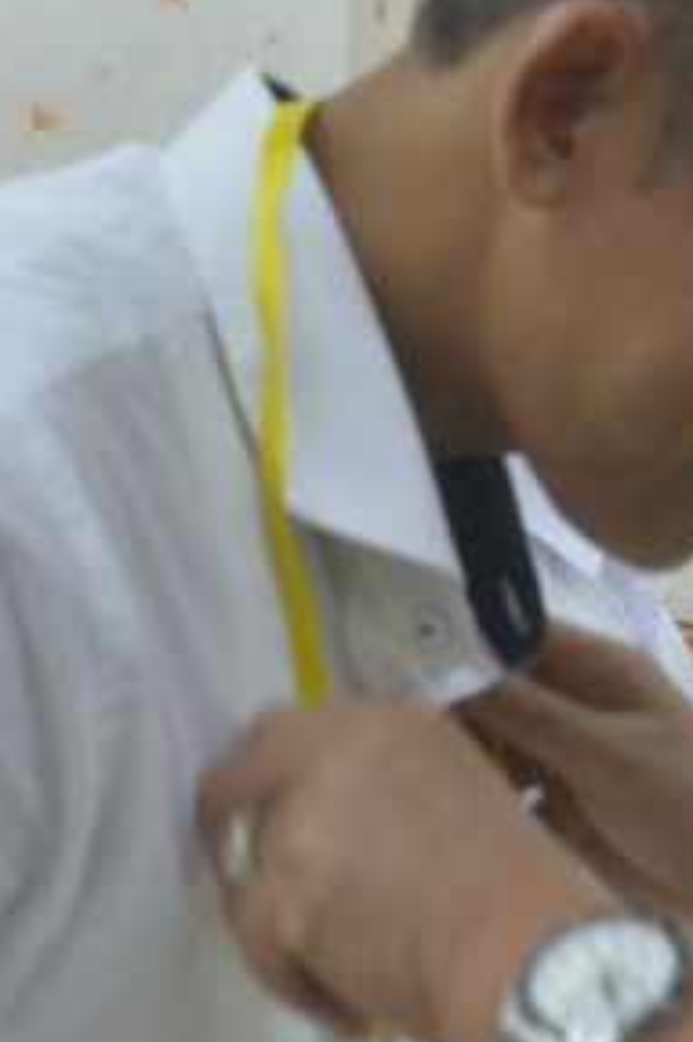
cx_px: 972
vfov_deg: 20.4
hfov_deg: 13.1
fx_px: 2891
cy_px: 559
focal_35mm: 100
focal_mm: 28
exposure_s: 1/100
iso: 2000
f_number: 6.3
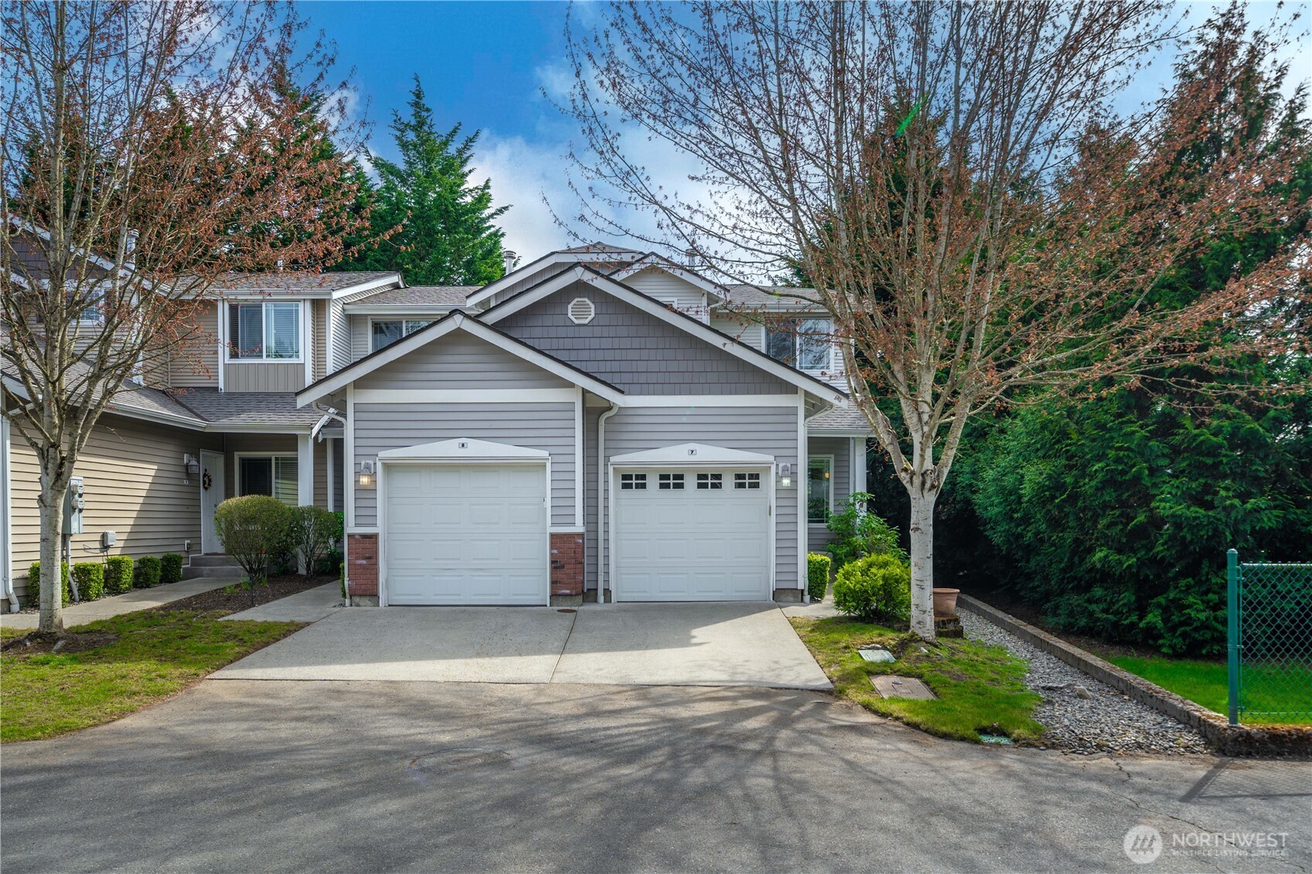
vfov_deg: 53.1
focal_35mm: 24
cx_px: 656
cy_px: 437
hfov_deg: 73.7
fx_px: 875
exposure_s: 1/125
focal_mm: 24
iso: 100
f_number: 6.7
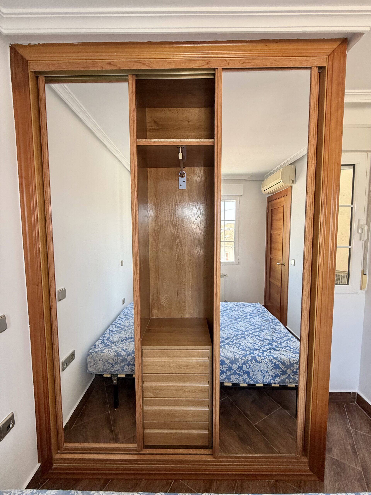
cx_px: 186
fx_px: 200
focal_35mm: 14
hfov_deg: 85.7
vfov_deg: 102.1
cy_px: 248
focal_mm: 2.22
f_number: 2.2
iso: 100
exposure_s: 1/99
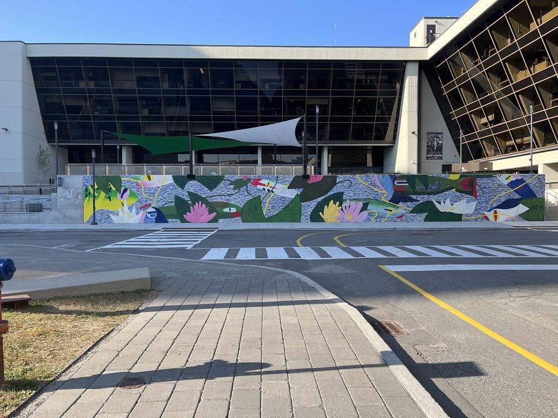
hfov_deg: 67.3
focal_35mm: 26
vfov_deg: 53.1
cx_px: 279
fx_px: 419
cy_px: 209
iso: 50
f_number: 1.6
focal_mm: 5.1
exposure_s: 1/1309
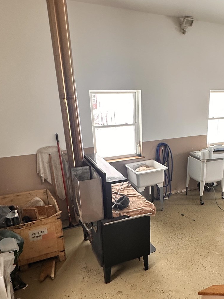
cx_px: 172
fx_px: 276
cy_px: 180
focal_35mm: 32
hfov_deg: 42.6
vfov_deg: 56.4
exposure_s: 1/99
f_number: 2.2
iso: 160
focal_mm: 2.22
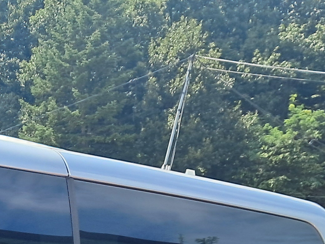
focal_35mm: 106
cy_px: 478
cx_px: -98
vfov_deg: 12.4
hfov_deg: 17.4
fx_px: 995
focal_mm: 4
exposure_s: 1/380
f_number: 1.8
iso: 50
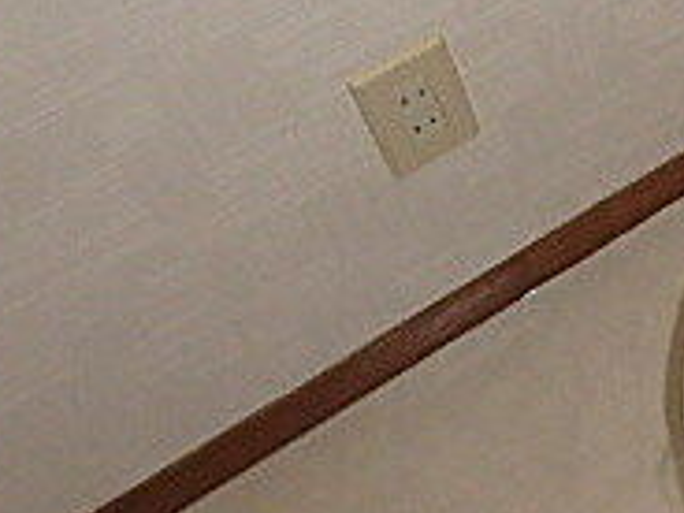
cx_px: 896
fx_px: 1442
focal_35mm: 73
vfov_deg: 18.7
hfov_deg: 23.5
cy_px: -160
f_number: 3.5
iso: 400
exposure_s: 1/30
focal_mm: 3.7
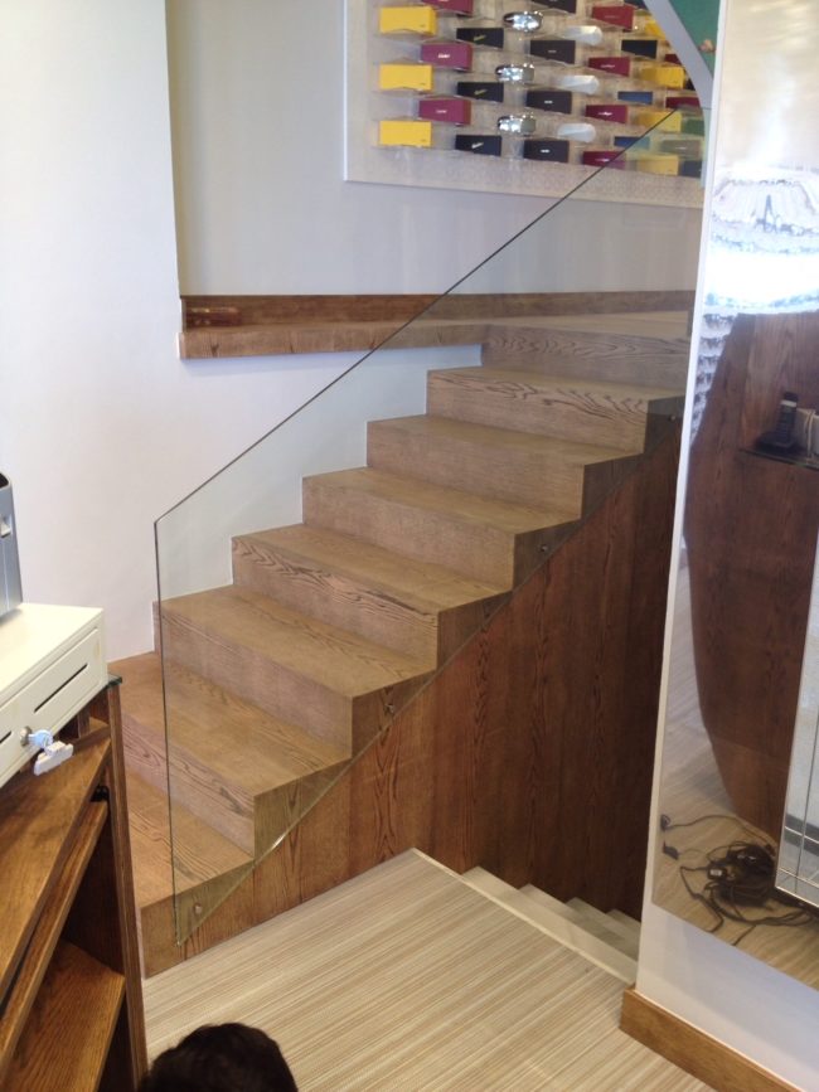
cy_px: 546
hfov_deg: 40.7
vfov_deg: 52.6
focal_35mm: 35
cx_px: 410
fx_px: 1104
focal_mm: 4.28
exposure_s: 1/40
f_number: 2.4
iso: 64
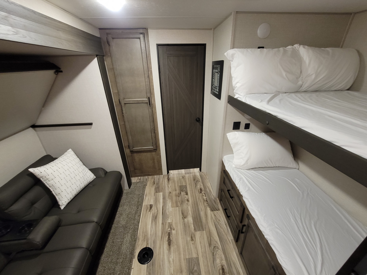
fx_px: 138
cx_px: 184
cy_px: 138
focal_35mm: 13
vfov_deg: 89.9
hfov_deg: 106.2
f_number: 2.2
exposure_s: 1/29
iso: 640
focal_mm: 2.2
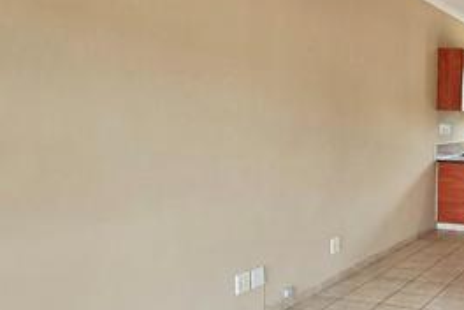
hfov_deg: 40.0
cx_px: 490
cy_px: 232
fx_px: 528
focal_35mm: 41
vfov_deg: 32.0
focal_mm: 2.2
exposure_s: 1/50.3
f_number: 2.2
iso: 50
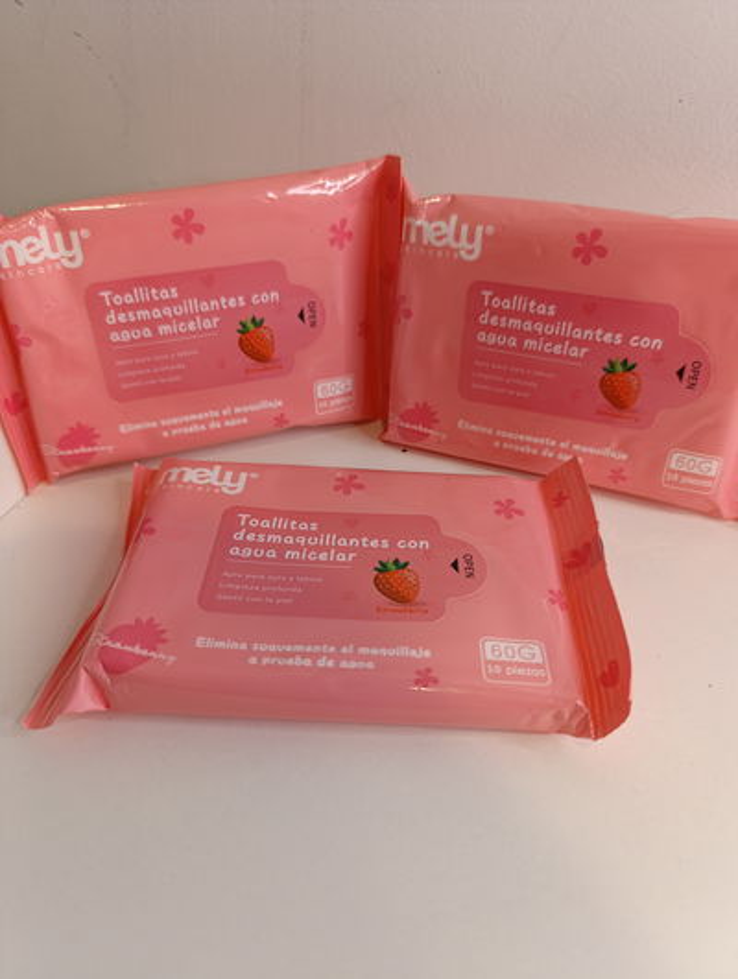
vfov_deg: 73.8
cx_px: 369
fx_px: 652
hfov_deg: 59.0
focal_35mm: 23
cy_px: 490
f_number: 1.6
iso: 400
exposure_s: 1/100
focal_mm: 6.14
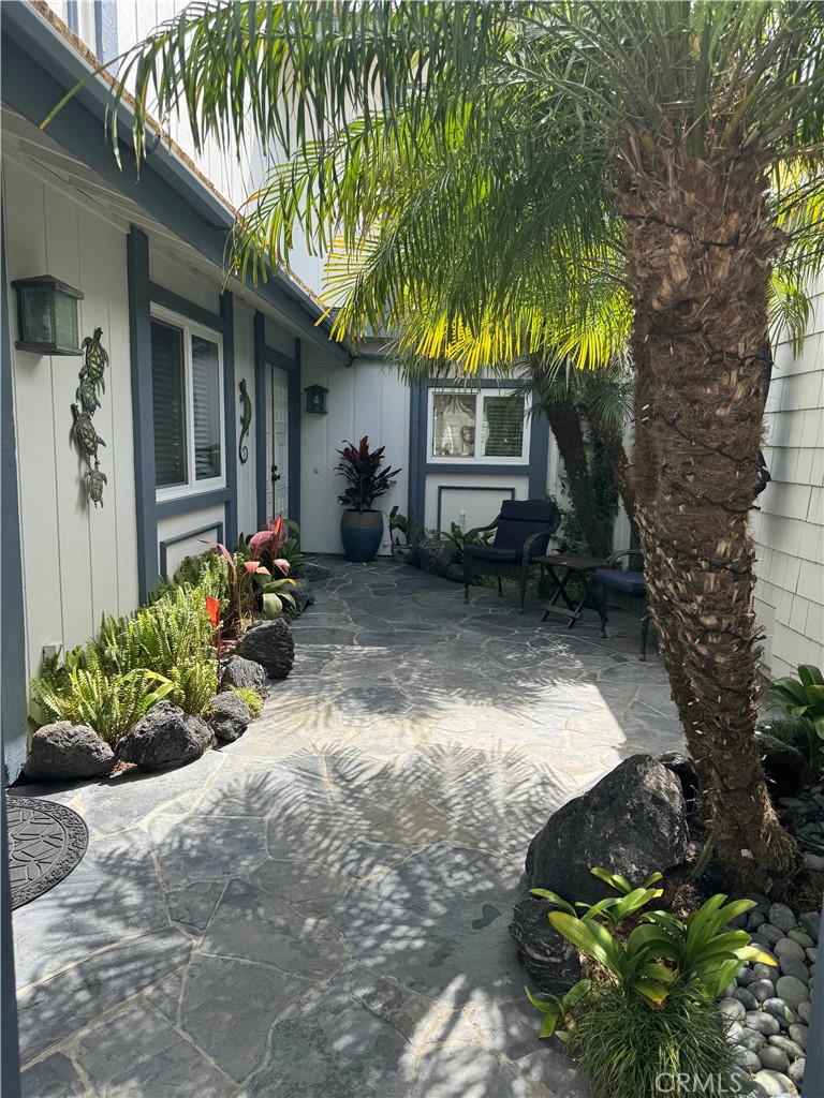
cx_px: 412
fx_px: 762
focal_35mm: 24
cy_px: 549
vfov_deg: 71.6
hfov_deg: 56.8
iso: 80
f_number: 1.78
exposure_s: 1/1215
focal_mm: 6.76
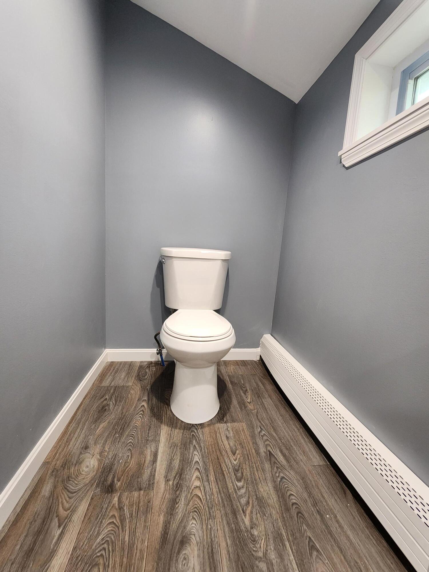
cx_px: 214
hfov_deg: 89.9
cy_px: 286
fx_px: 215
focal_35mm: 13
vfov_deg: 106.2
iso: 400
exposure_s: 1/60
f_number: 2.2
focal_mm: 2.2
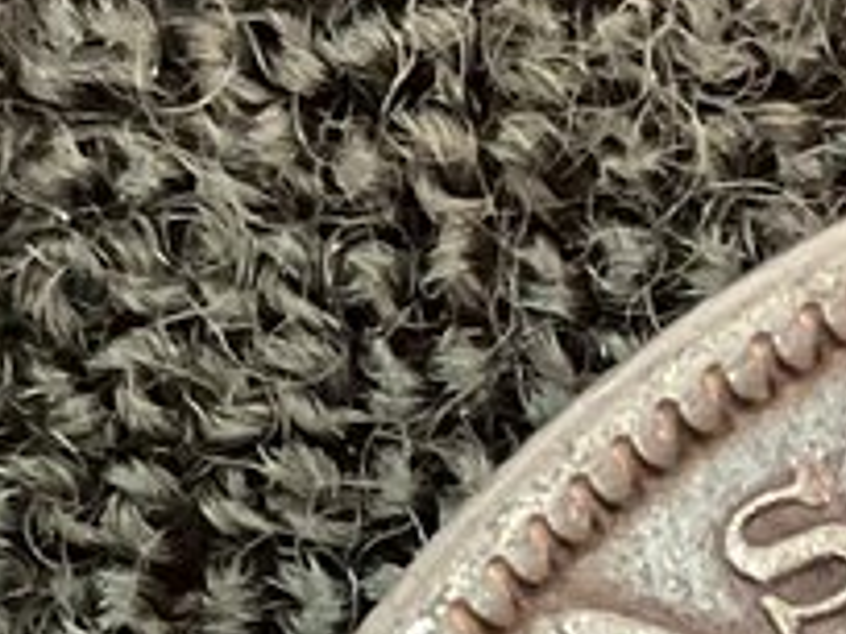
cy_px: 1291
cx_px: 1362
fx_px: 5255
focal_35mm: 215
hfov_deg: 8.9
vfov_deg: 6.7
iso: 500
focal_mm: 3
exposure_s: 1/30
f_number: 1.8
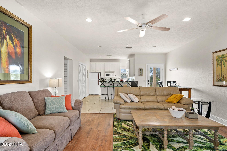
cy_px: 76
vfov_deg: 64.5
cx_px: 114
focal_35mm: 19
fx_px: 120
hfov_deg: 86.9
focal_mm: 19
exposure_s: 1/8
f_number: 8
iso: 400
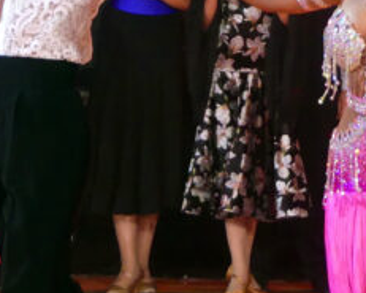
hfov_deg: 4.8
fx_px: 4335
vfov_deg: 3.9
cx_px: 143
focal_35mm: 400
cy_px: -15
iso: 500
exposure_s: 1/80
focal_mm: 22.6
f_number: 2.8
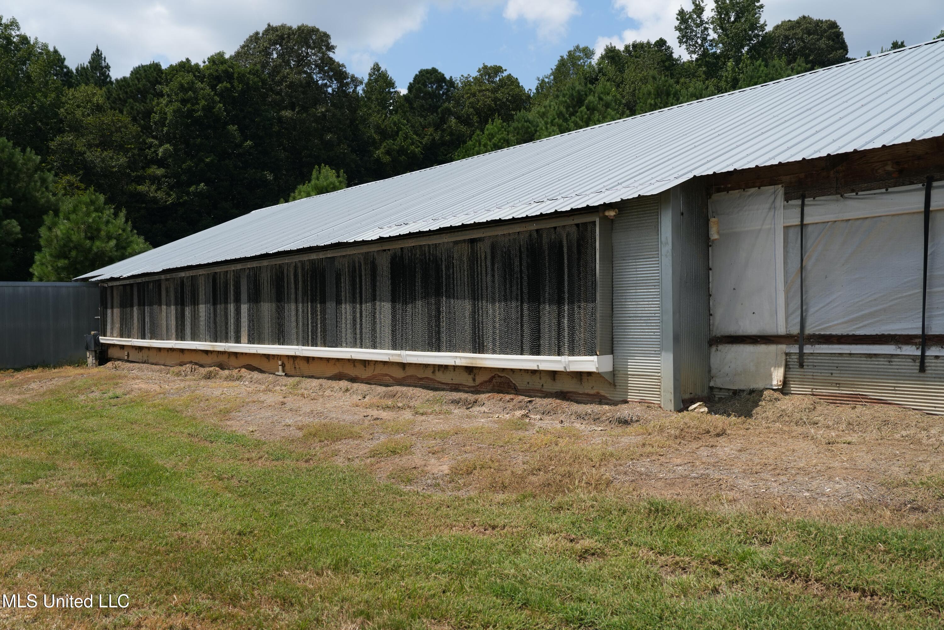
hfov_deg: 61.9
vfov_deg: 43.6
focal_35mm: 30
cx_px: 472
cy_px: 315
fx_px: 787
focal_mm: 30
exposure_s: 1/4000
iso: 320
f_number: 4
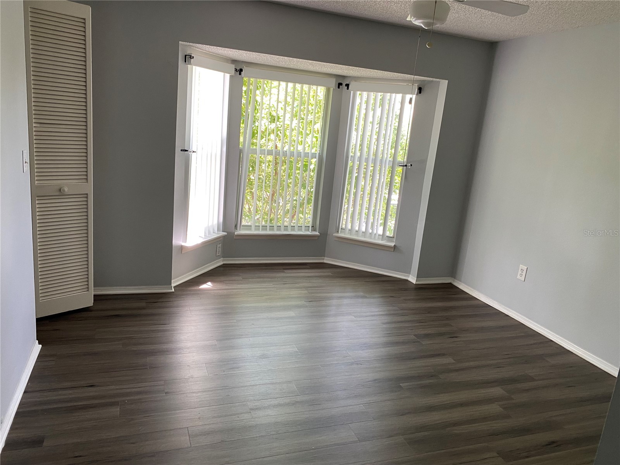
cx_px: 310
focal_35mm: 26
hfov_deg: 67.3
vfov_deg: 53.1
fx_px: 466
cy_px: 232
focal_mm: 4.25
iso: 160
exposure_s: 1/60
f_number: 1.8
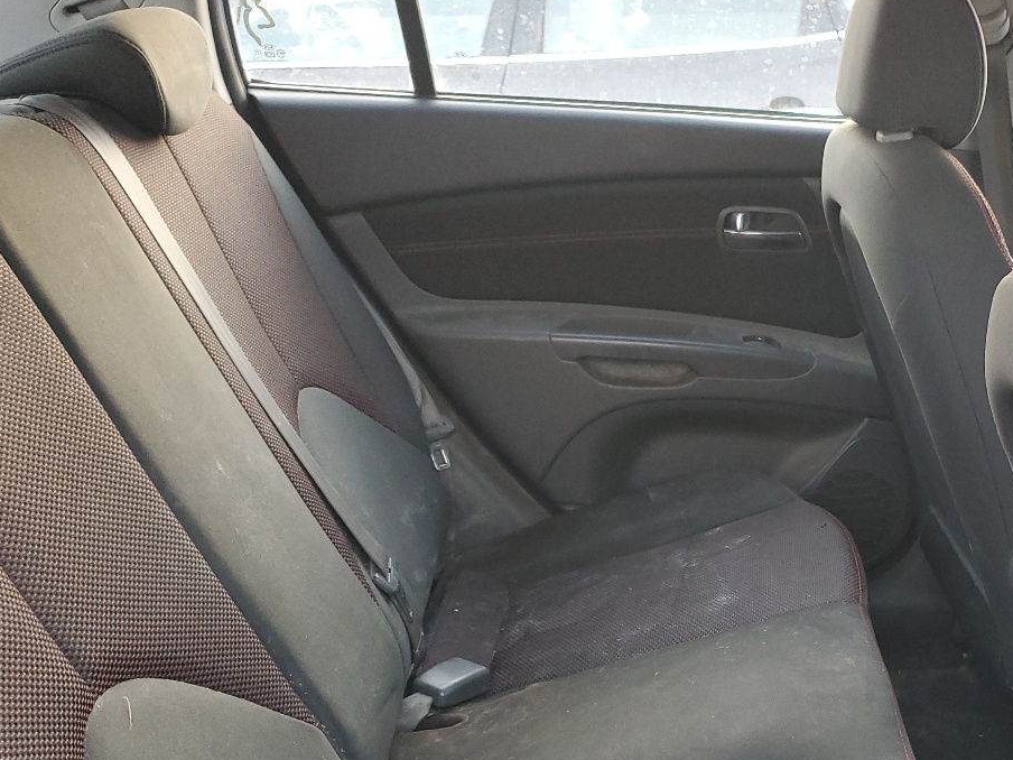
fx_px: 1346
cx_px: 805
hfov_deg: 39.7
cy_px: 552
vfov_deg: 31.1
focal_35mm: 46
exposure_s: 1/60.2
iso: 134
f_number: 1.5
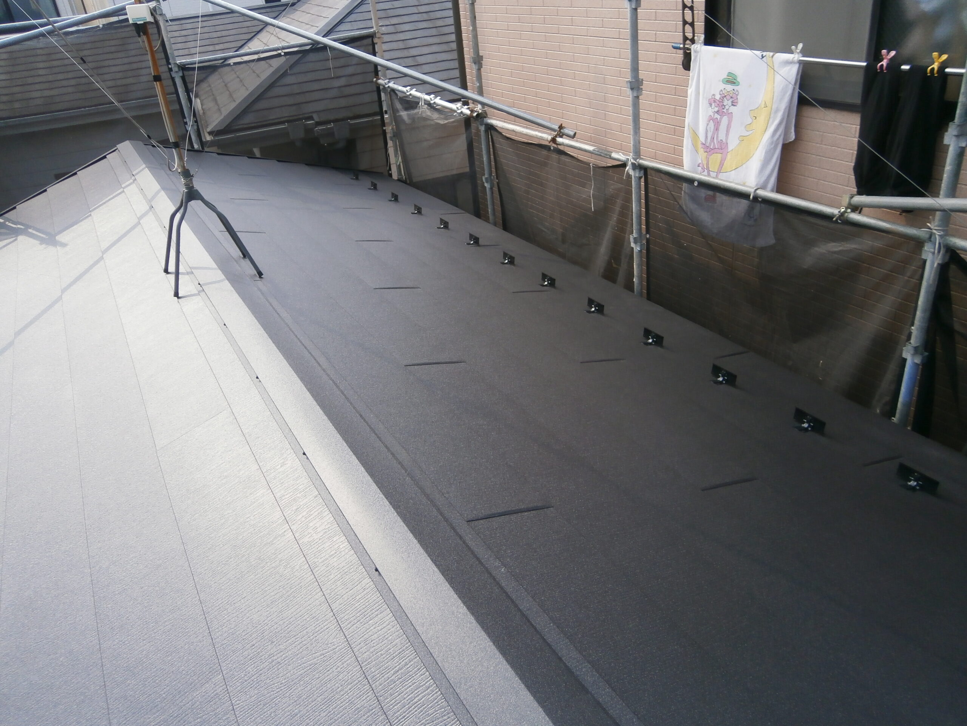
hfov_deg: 67.3
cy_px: 363
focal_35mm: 26
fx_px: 726
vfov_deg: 53.1
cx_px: 484
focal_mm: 4.7
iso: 80
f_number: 2.8
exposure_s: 1/800
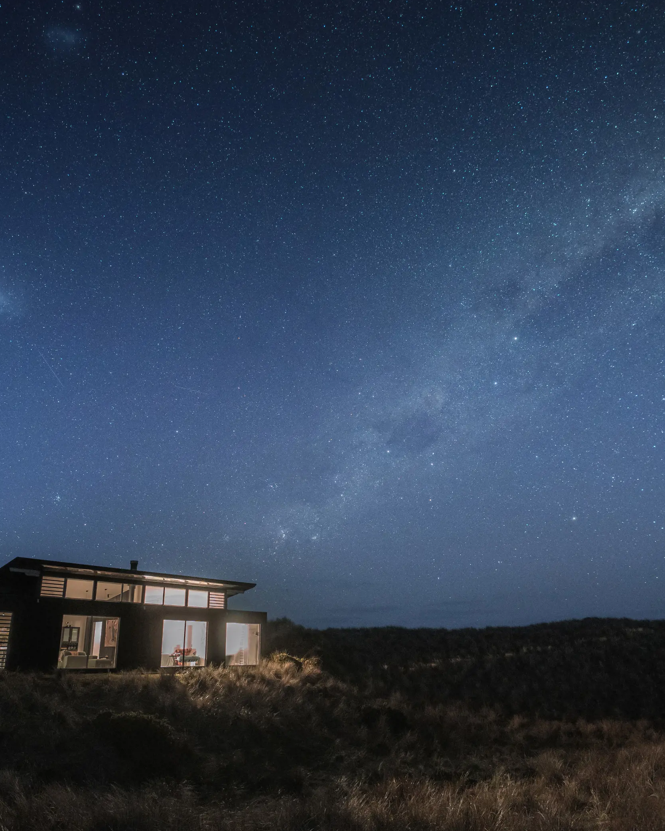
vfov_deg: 70.3
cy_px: 431
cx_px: 336
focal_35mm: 24
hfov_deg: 58.8
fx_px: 590
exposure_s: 15
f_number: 2.8
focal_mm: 16
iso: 1600
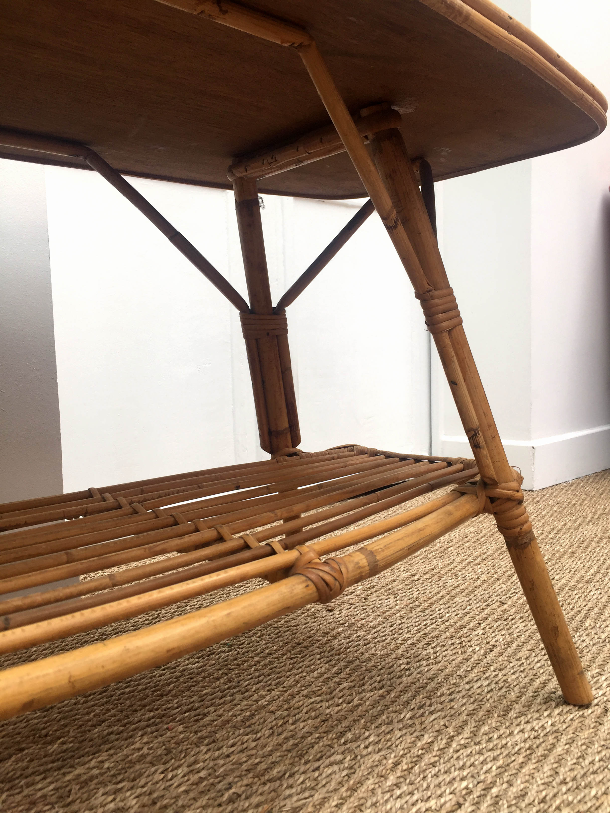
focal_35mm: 29
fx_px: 681
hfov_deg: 48.2
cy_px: 406
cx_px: 305
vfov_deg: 61.7
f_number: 2.2
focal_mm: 4.15
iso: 32
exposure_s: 1/264
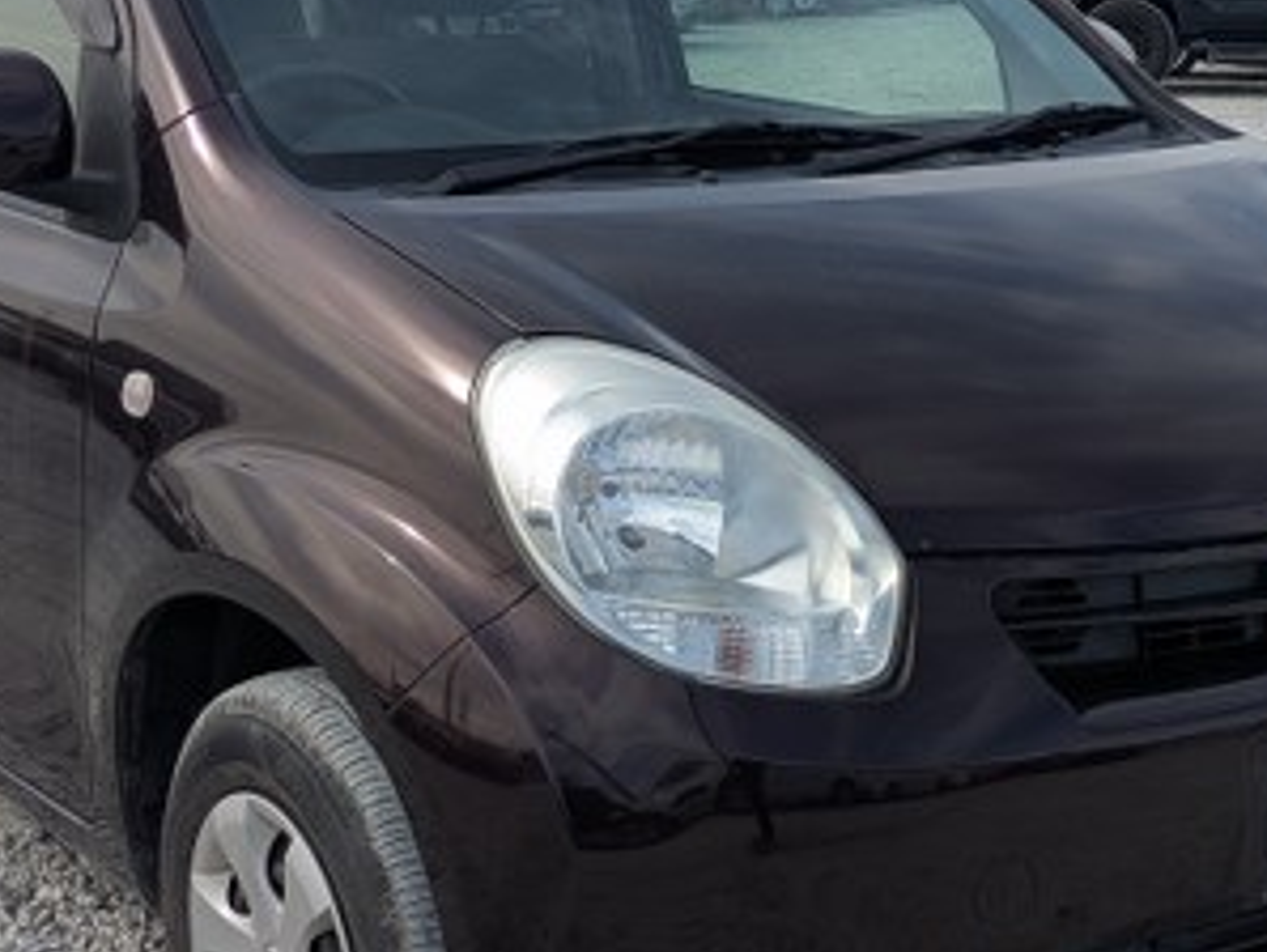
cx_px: 648
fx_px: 2454
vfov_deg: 21.9
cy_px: 357
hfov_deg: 28.9
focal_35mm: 67
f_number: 1.89
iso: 51
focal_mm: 5.43
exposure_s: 1/1919
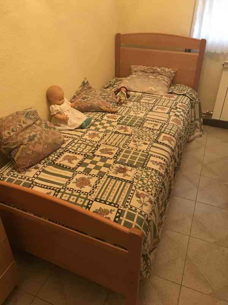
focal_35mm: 28
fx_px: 246
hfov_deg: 49.7
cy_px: 152
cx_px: 114
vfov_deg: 63.4
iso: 100
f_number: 1.8
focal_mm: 3.99
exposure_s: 1/14
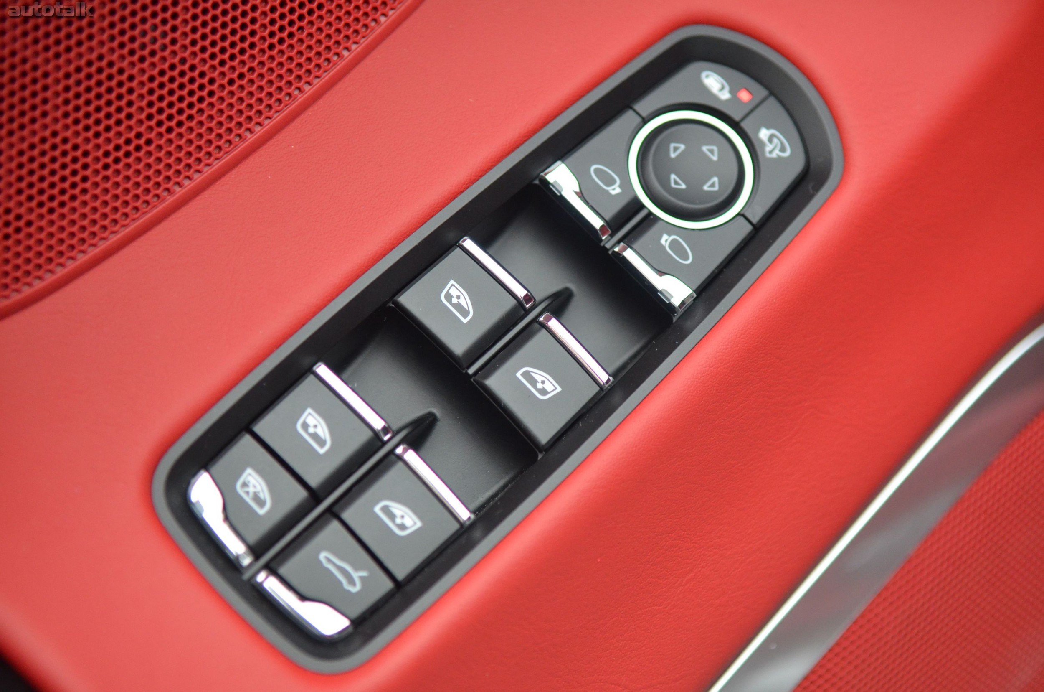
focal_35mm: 57
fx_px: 1650
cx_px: 522
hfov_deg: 35.1
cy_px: 346
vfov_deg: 23.7
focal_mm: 38
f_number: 2.8
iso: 1600
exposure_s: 1/250
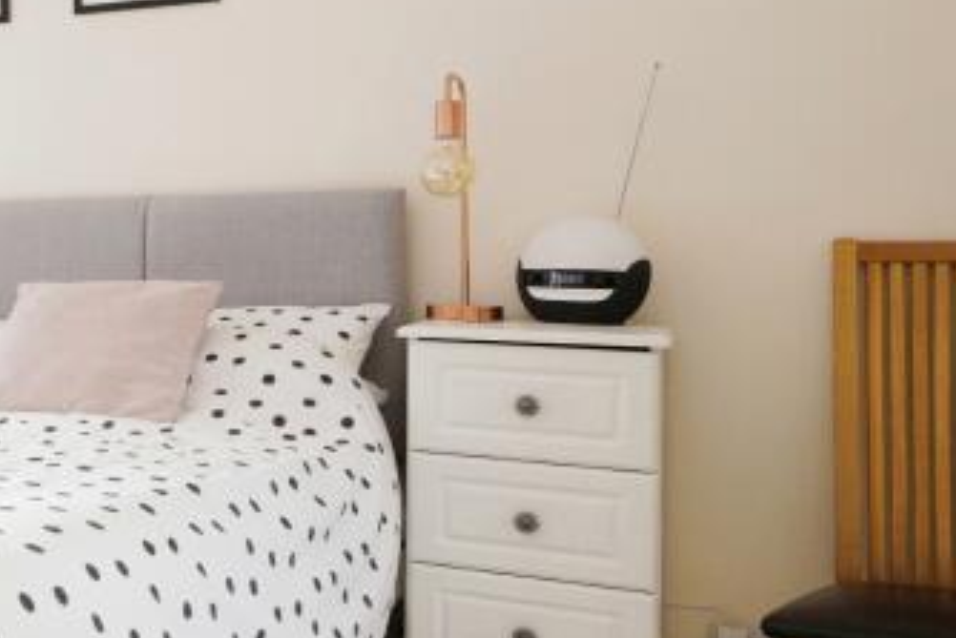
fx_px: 1302
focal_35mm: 49
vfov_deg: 27.5
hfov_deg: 29.6
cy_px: 345
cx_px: -372
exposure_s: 1/100
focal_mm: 16
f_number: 8
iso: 1600
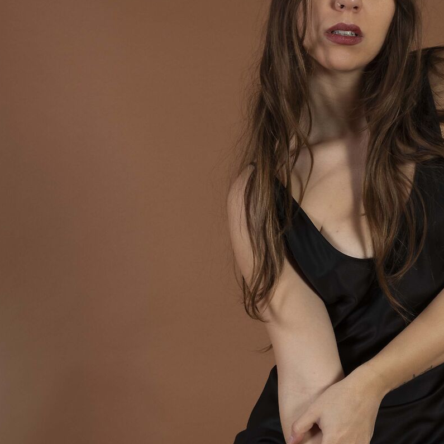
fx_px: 2235
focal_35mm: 154
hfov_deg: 11.3
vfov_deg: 11.2
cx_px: 323
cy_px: 458
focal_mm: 60
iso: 200
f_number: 8
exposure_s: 1/160
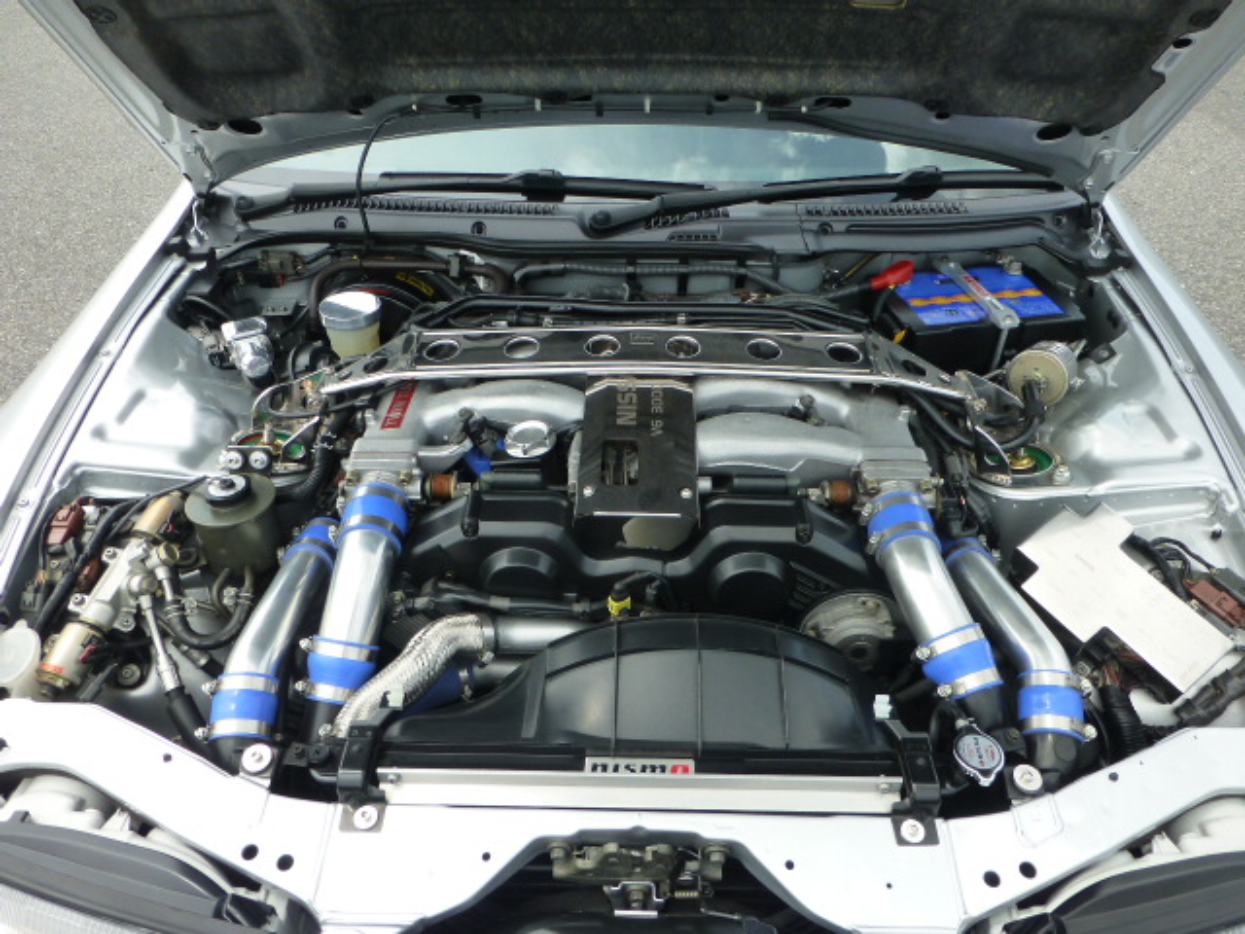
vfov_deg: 54.9
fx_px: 899
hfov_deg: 69.4
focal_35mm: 25
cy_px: 467
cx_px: 622
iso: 160
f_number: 4
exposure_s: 1/320
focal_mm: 4.3
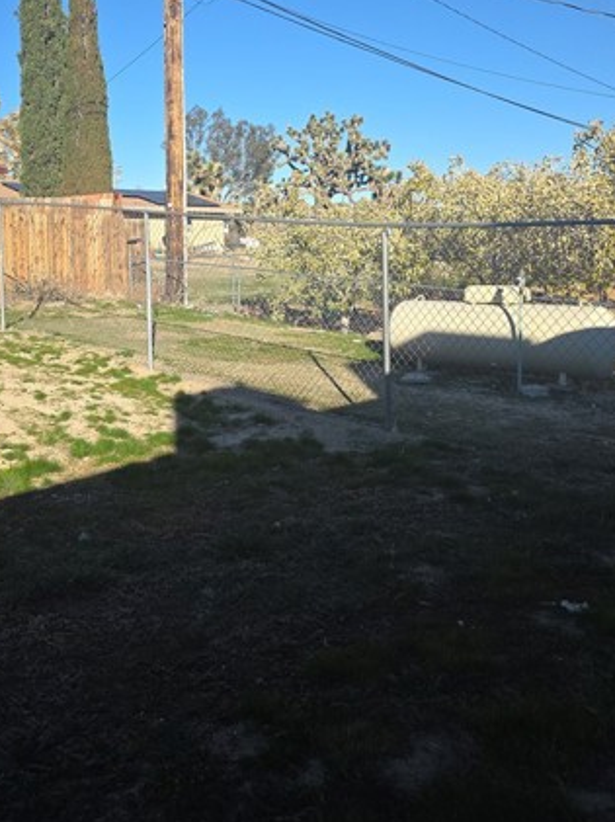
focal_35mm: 35
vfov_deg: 51.6
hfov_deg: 40.3
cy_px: 269
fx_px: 830
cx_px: 223
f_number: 1.7
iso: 80
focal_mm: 6.3
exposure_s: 1/3972
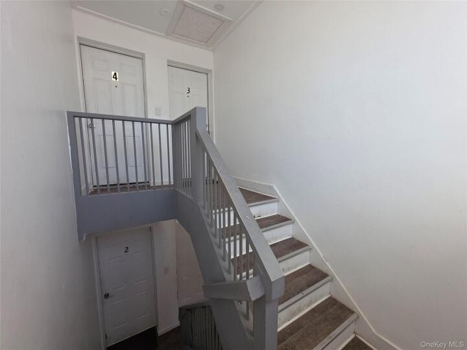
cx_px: 234
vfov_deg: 89.9
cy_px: 175
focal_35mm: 13
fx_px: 175
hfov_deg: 106.2
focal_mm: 2.2
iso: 32
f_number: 1.9
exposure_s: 1/60
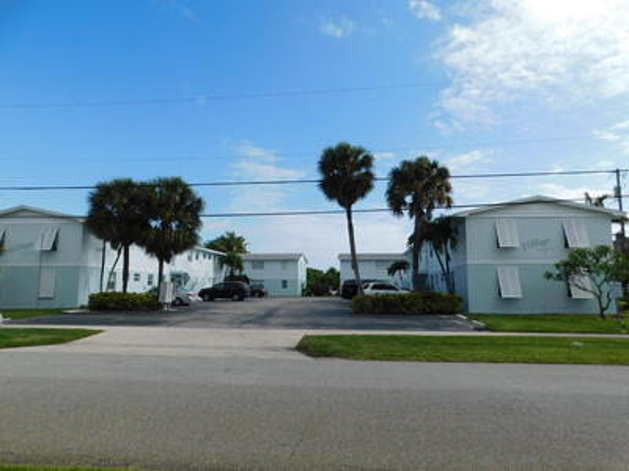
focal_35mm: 23
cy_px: 236
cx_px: 314
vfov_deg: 58.9
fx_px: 418
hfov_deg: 73.9
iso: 125
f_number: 6
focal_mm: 4
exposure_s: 1/500
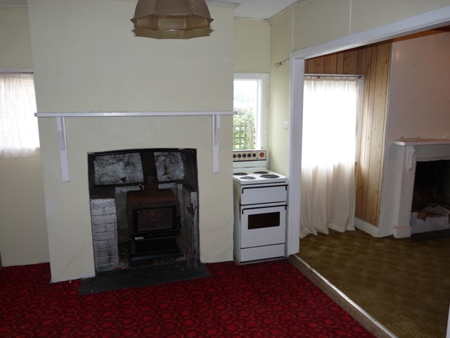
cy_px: 169
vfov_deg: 51.4
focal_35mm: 27
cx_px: 225
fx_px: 351
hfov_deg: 65.3
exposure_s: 1/30
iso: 100
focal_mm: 4.8
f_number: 2.8
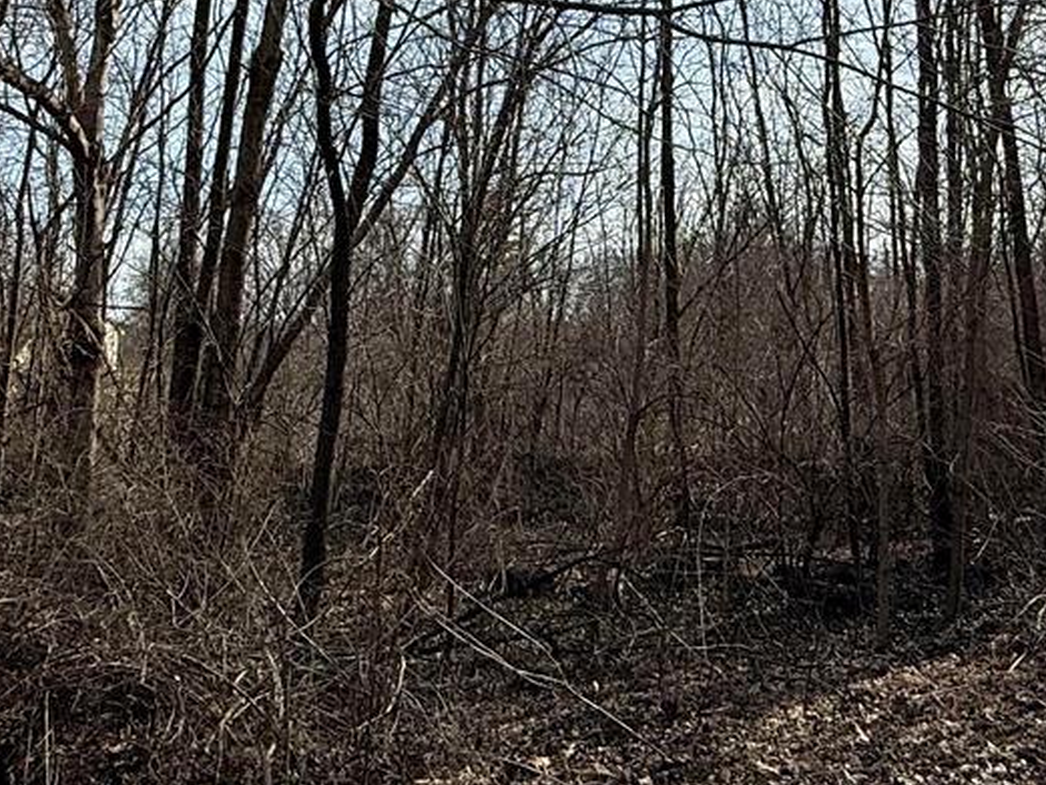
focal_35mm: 43
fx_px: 1300
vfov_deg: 32.5
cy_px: 130
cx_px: 650
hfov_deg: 43.5
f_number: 2.2
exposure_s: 1/2717
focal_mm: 2.22
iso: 50
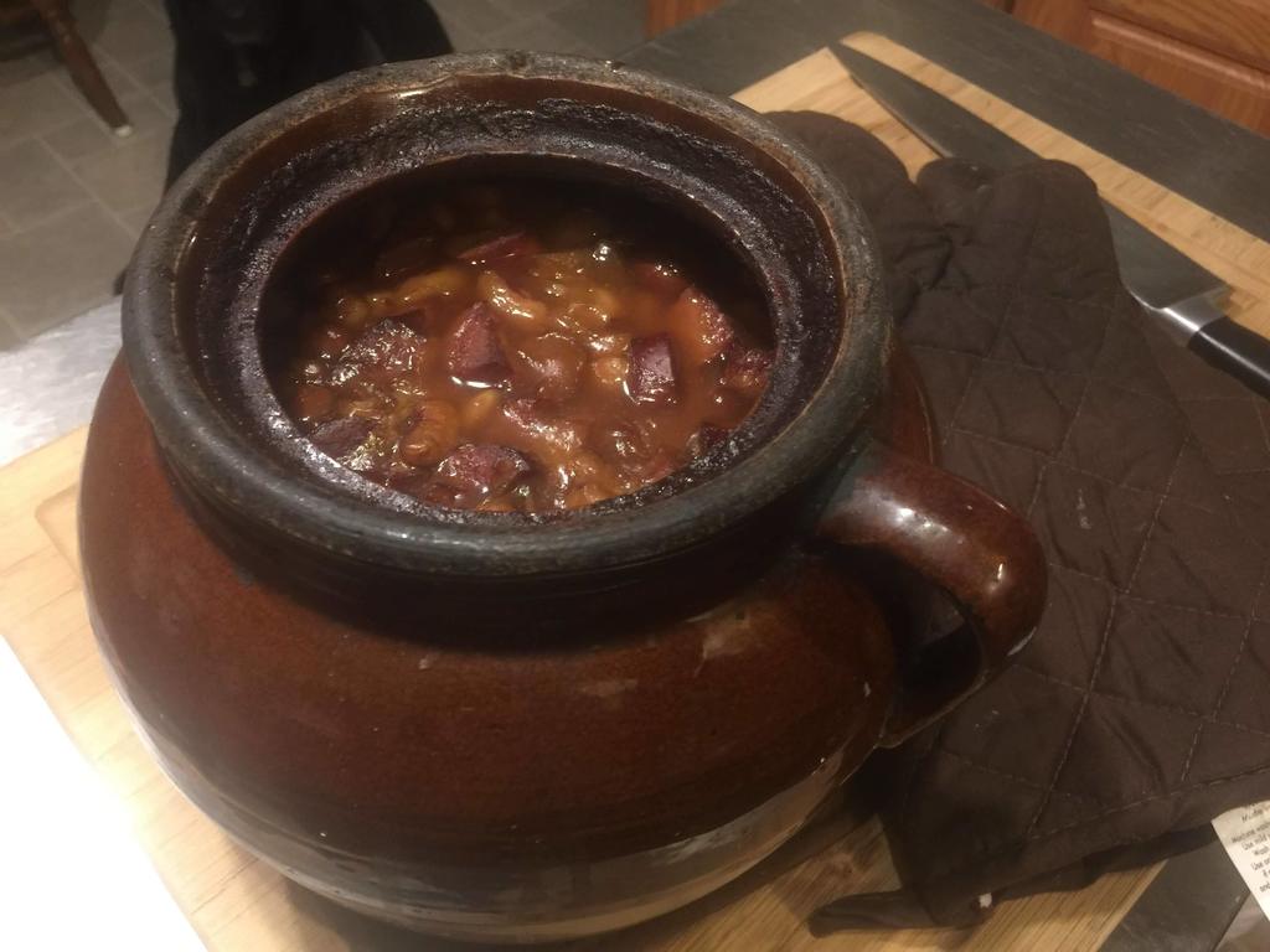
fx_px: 1064
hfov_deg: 61.7
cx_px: 635
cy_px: 476
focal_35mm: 29
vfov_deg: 48.2
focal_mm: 4.15
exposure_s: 1/4
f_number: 2.2
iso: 80
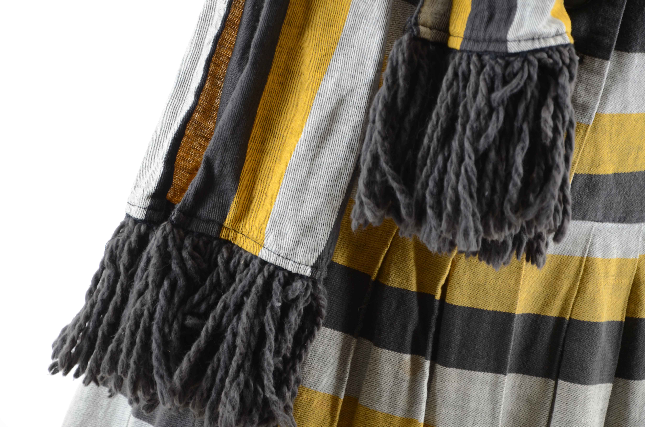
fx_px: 2816
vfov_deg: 8.7
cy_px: 214
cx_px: 322
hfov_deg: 13.1
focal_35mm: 158
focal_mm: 105
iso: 200
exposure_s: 1/160
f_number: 7.1
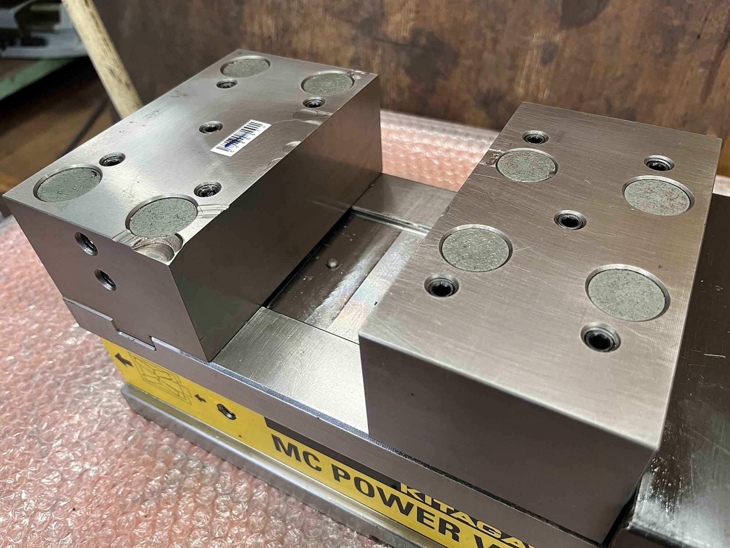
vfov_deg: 53.1
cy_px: 274
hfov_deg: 67.3
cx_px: 365
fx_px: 548
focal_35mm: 26
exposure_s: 1/69
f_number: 1.6
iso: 125
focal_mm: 5.1
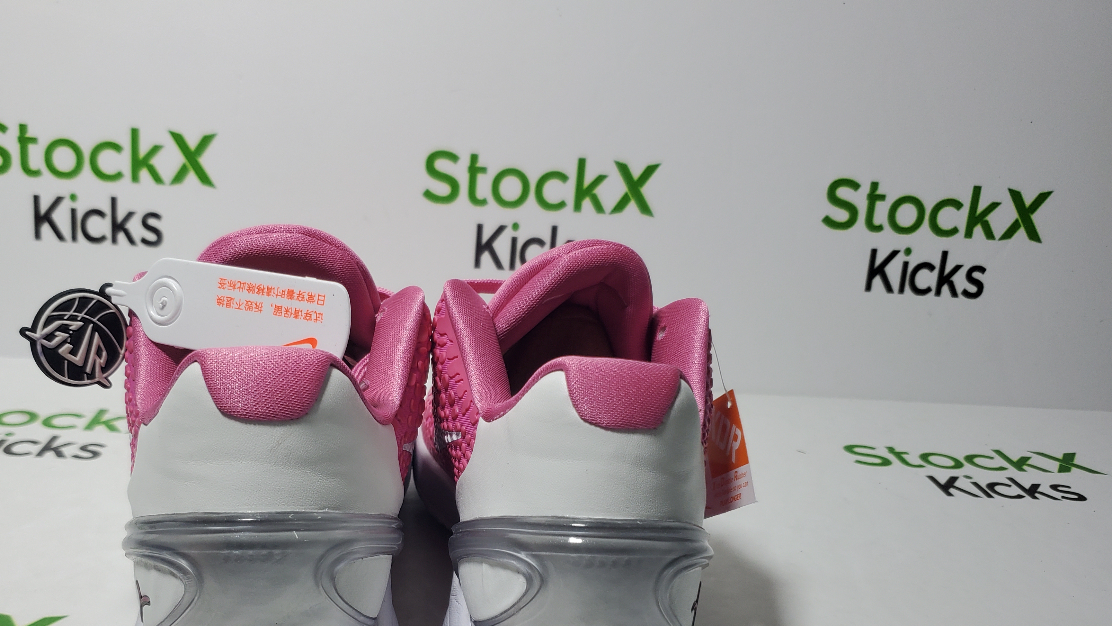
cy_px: 465
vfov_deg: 34.9
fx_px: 973
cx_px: 494
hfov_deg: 59.3
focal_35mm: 33
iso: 50
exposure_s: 1/550
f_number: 1.5
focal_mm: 4.3
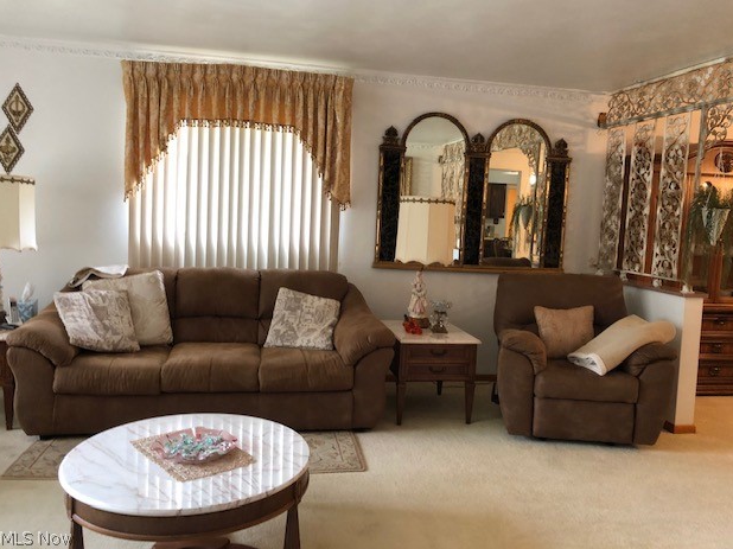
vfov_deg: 48.2
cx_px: 375
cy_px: 266
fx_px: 614
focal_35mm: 29
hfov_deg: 61.7
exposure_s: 1/20
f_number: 1.8
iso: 40
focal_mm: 3.99
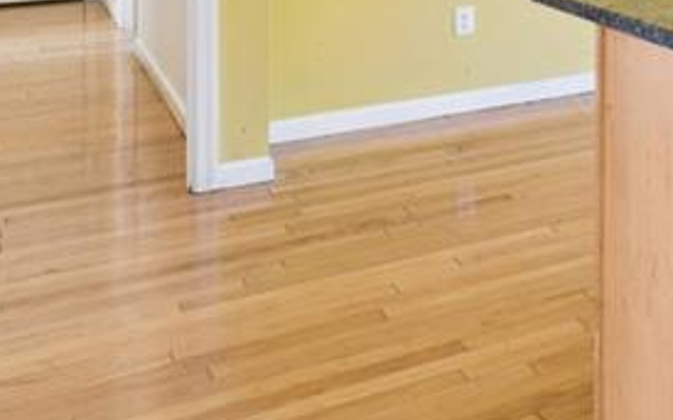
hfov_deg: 23.4
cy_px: -182
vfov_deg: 19.0
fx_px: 1125
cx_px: 1110
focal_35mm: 61
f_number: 13
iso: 100
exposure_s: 1
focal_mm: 16.1
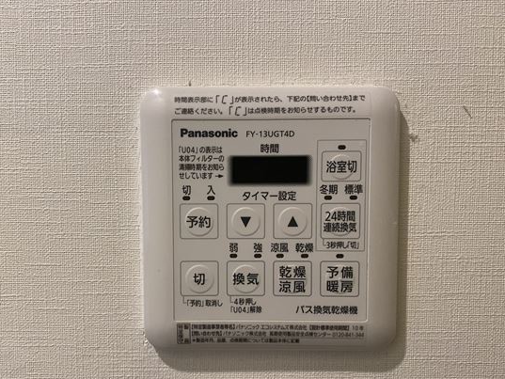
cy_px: 223
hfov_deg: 58.2
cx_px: 223
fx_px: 452
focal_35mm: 31
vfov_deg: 45.3
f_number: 1.8
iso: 160
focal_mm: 4.25
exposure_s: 1/50
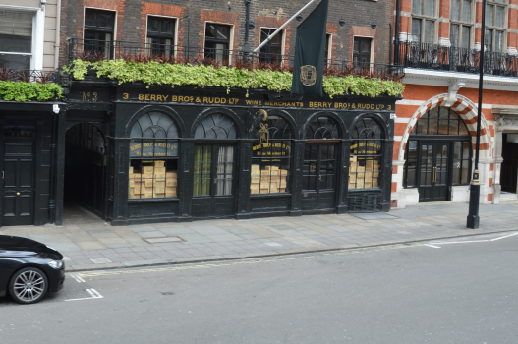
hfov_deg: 47.3
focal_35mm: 41
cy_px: 128
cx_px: 218
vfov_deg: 32.4
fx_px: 589
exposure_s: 1/125
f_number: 5.6
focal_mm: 18
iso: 140
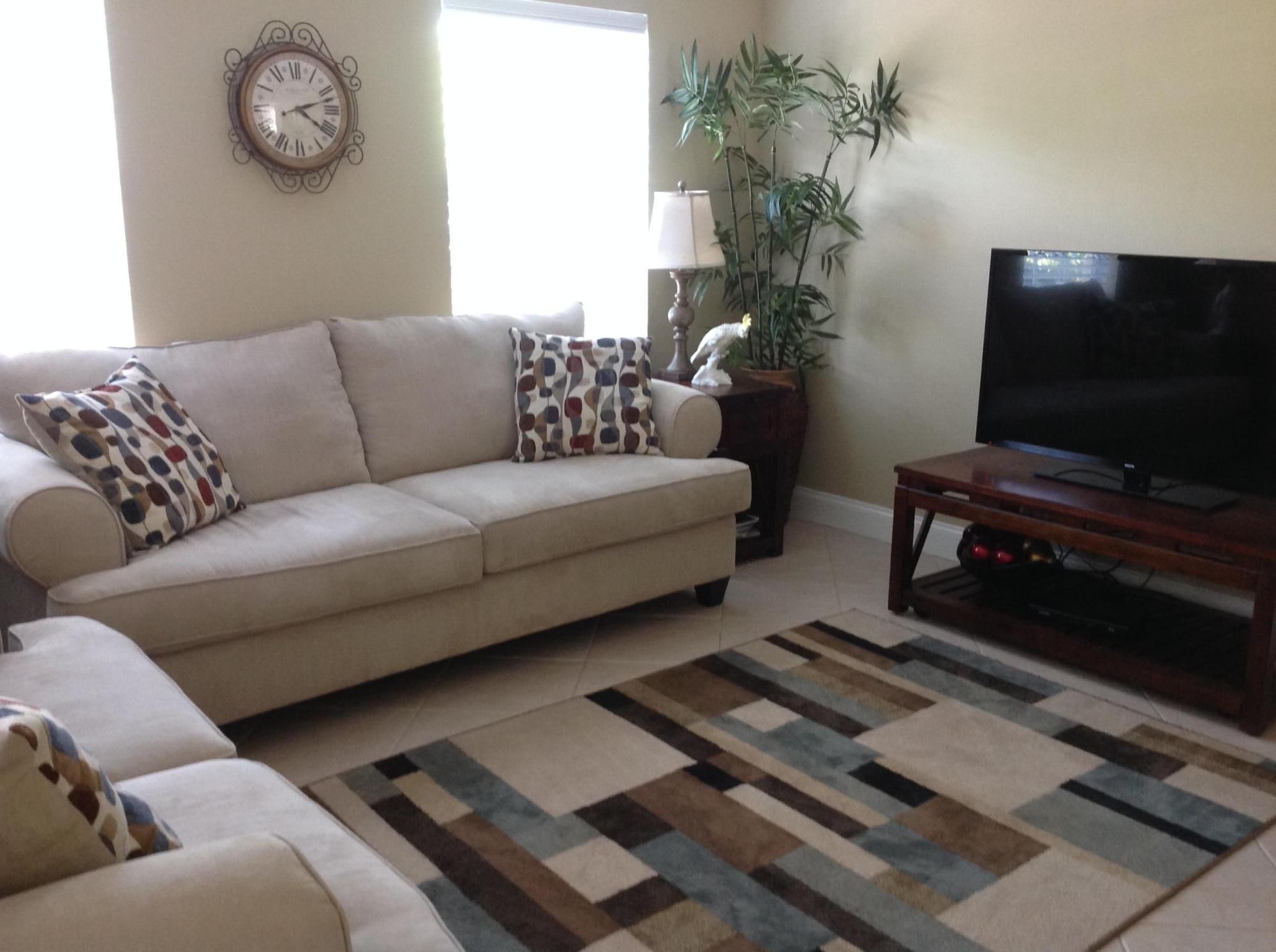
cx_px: 638
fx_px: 1288
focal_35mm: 35
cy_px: 476
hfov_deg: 52.7
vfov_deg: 40.6
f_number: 2.4
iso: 160
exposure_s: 1/15
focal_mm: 4.28
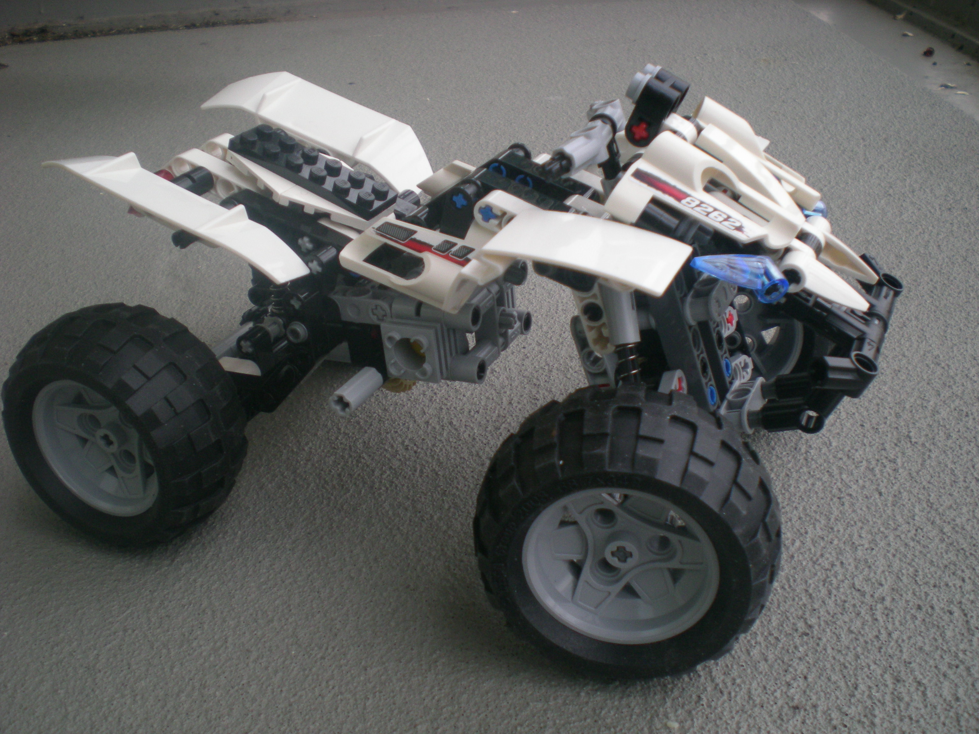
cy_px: 367
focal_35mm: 38
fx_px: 1075
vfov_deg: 37.7
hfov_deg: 49.0
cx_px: 490
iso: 135
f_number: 3.1
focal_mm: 6.3
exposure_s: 1/62.4
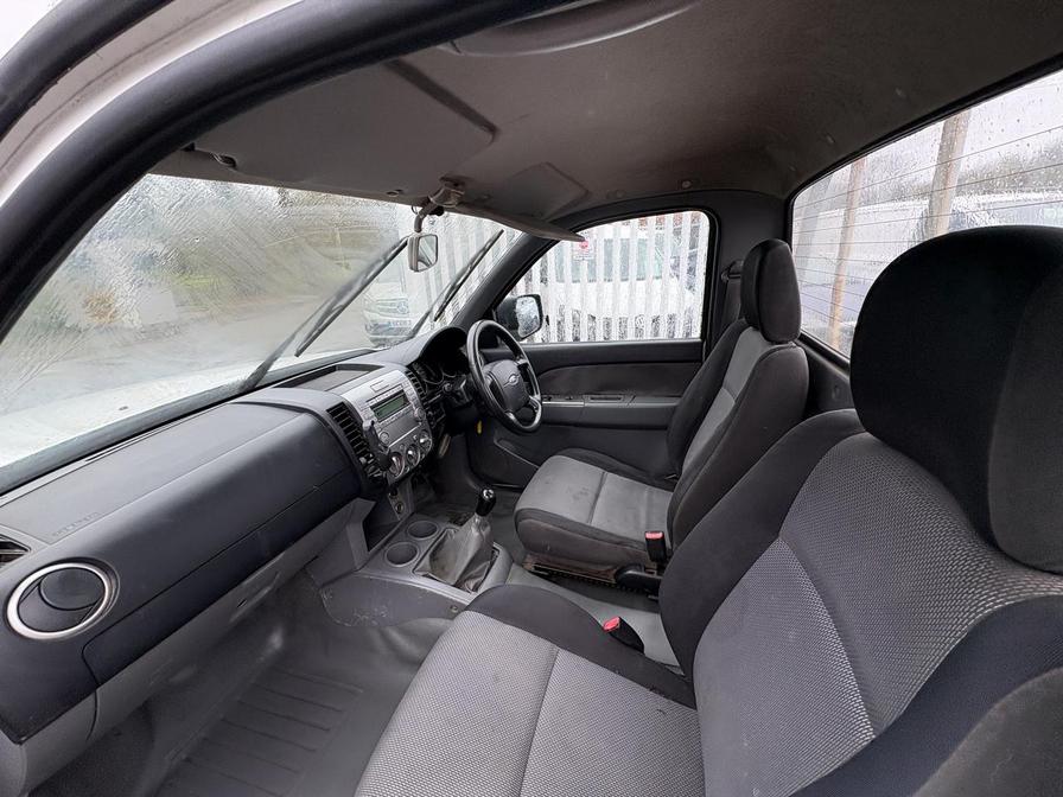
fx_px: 430
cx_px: 532
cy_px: 398
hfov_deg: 102.1
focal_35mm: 14
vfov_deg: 85.7
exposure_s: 1/170
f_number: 2.2
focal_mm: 2.22
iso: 64
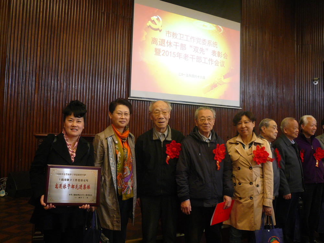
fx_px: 281
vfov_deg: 46.8
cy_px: 122
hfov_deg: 60.0
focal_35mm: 30
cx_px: 162
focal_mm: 4.9
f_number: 2.9
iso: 160
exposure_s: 1/15
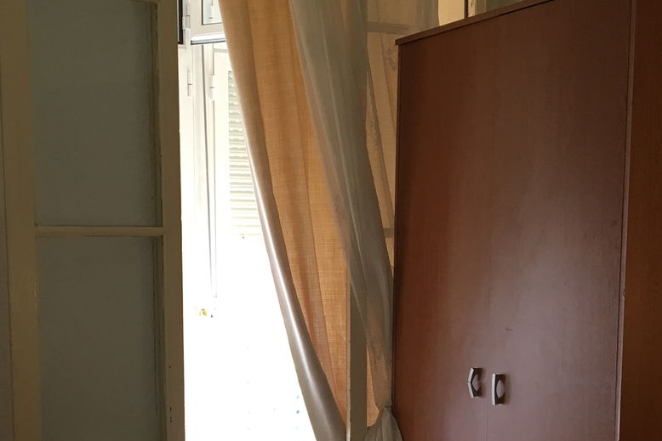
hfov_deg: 32.3
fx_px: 1140
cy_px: 364
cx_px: 265
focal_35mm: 62
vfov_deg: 21.6
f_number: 2.2
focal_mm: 4.15
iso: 50
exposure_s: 1/33
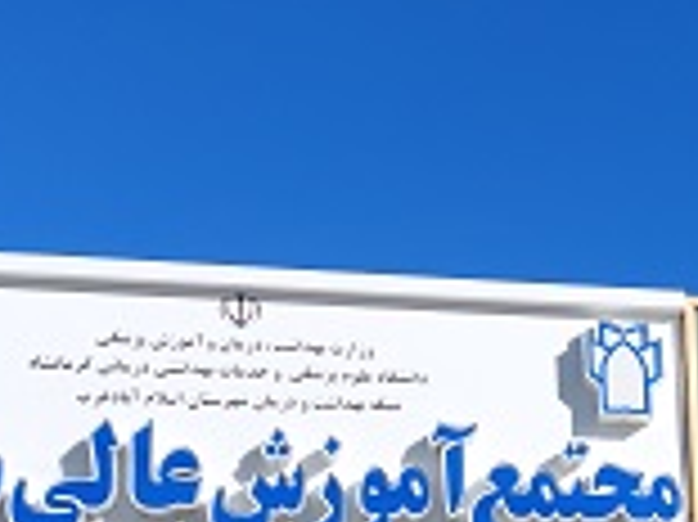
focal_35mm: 99
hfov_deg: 18.5
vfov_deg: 14.0
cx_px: 905
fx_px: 1995
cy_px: 765
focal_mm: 5.23
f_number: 1.8
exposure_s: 1/1275
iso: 25
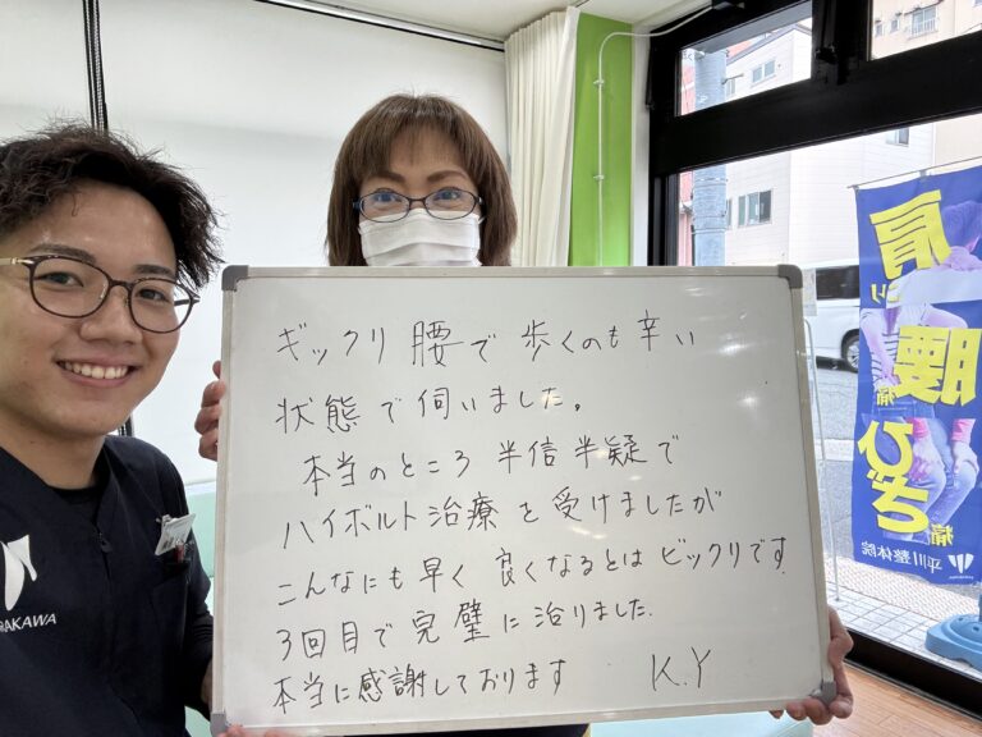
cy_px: 368
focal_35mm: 23
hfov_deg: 73.9
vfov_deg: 58.9
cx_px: 491
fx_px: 652
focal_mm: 2.69
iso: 100
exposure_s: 1/60
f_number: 1.9
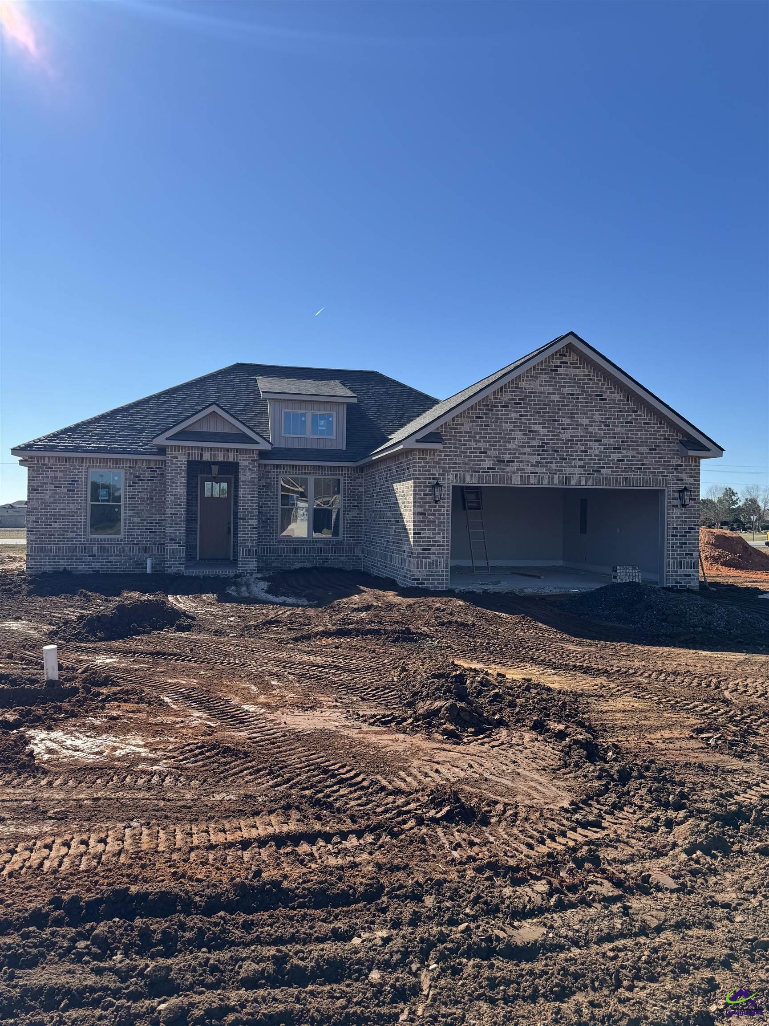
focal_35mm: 24
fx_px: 711
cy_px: 513
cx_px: 384
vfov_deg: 71.6
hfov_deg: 56.8
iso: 80
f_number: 1.78
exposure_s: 1/4608
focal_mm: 6.76
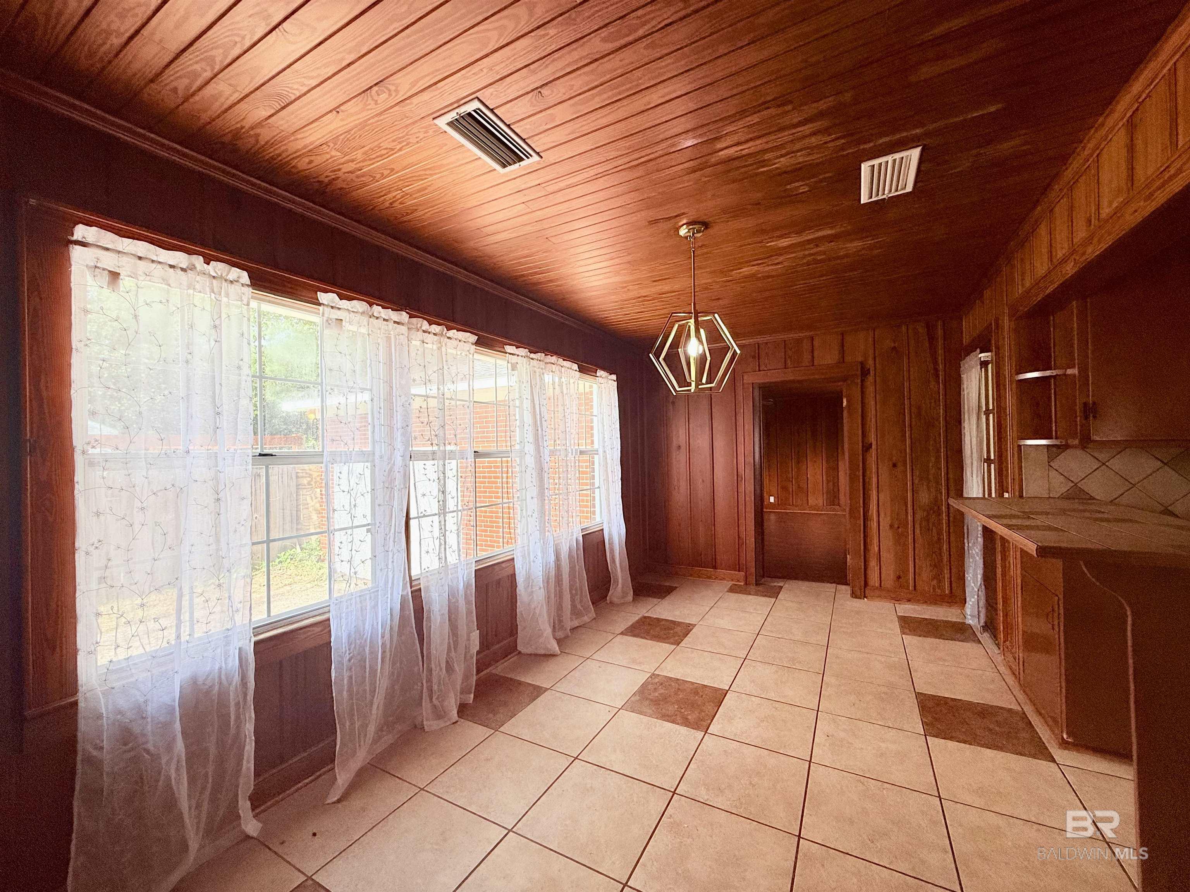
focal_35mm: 14
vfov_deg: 85.7
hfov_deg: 102.1
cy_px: 446
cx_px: 595
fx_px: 481
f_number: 2.2
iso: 50
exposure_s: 1/269
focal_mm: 2.22
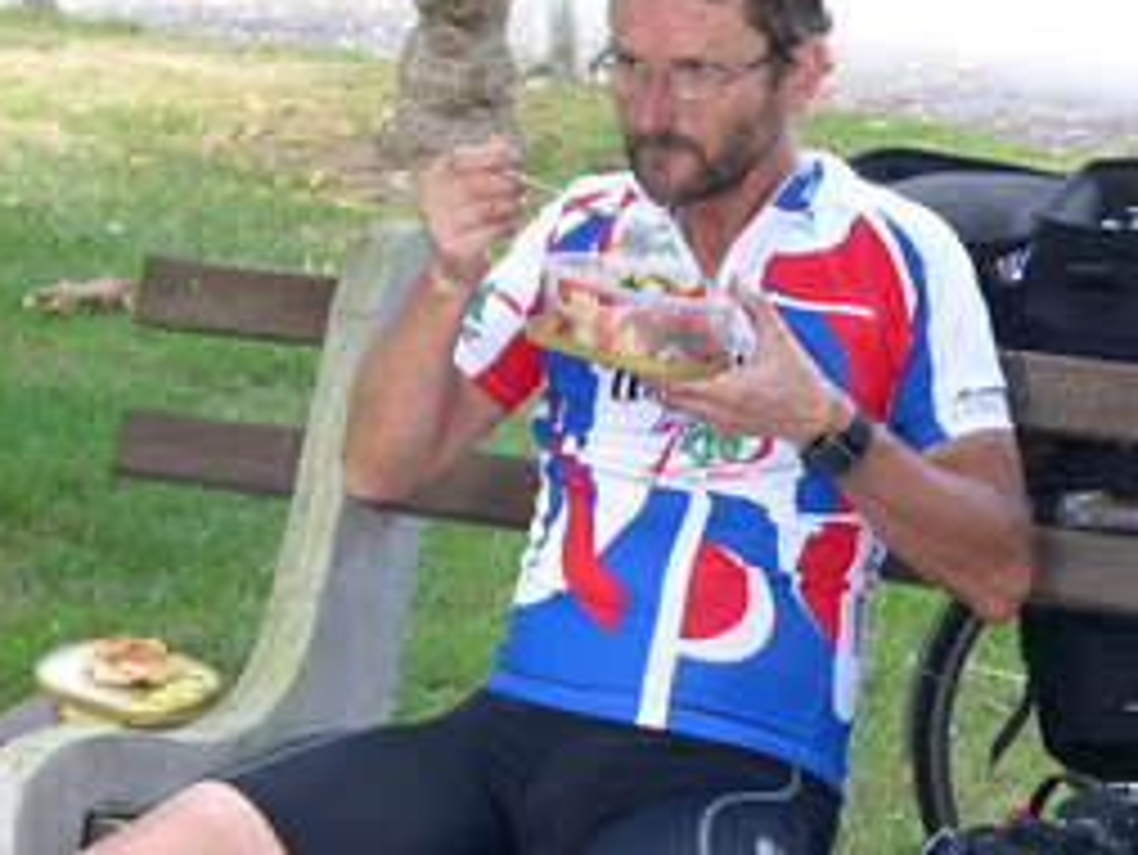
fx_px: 2960
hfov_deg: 21.4
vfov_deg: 16.4
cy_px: 572
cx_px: 976
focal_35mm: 90
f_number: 2.8
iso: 141
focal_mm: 8
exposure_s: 1/100
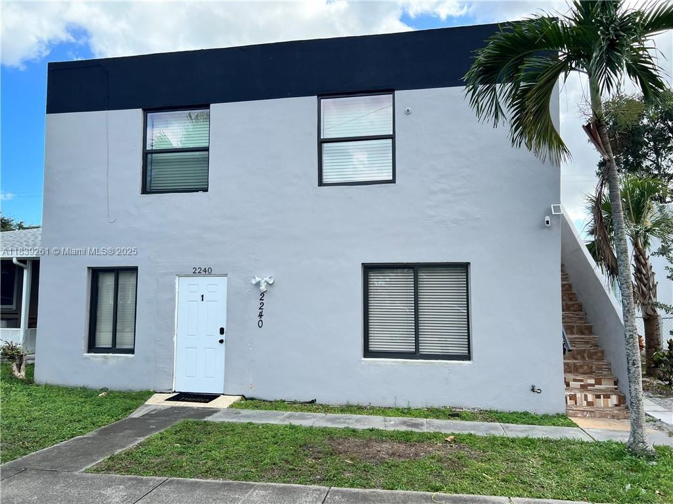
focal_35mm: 26
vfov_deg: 53.1
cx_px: 336
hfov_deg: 67.3
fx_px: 505
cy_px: 252
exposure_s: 1/1575
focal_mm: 5.7
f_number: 1.5
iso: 50
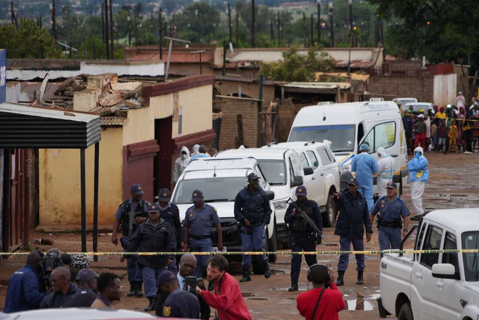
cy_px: 160
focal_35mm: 240
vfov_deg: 5.7
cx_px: 240
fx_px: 3195
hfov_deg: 8.6
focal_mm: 240
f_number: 6.3
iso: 250
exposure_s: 1/800
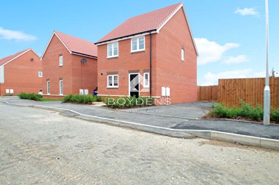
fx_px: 147
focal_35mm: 19
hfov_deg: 87.0
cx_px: 140
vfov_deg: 64.4
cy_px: 92
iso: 200
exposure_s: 1/40
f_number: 10
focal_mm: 13
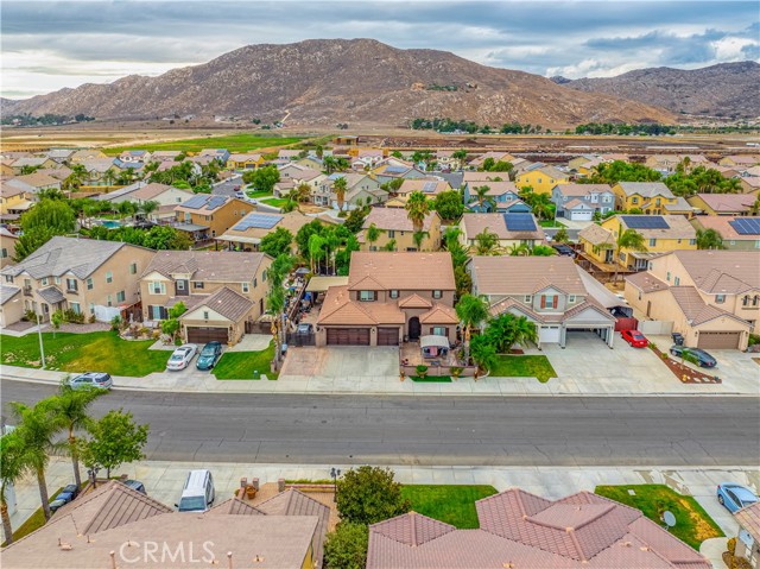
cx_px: 380
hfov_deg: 71.6
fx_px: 527
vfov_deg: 56.8
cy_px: 284
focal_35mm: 24
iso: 130
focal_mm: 12.29
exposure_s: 1/1250
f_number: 2.8
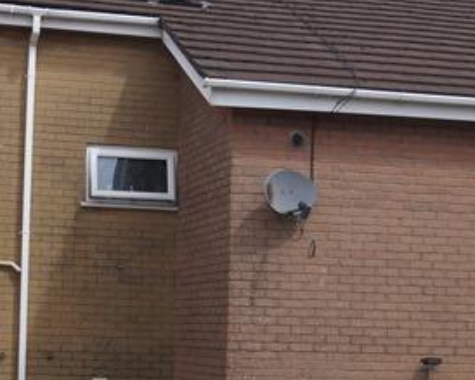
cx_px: 298
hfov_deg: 16.7
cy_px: 305
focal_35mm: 115
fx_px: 1617
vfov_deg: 13.3
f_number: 7.1
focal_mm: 35
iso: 100
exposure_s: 1/320
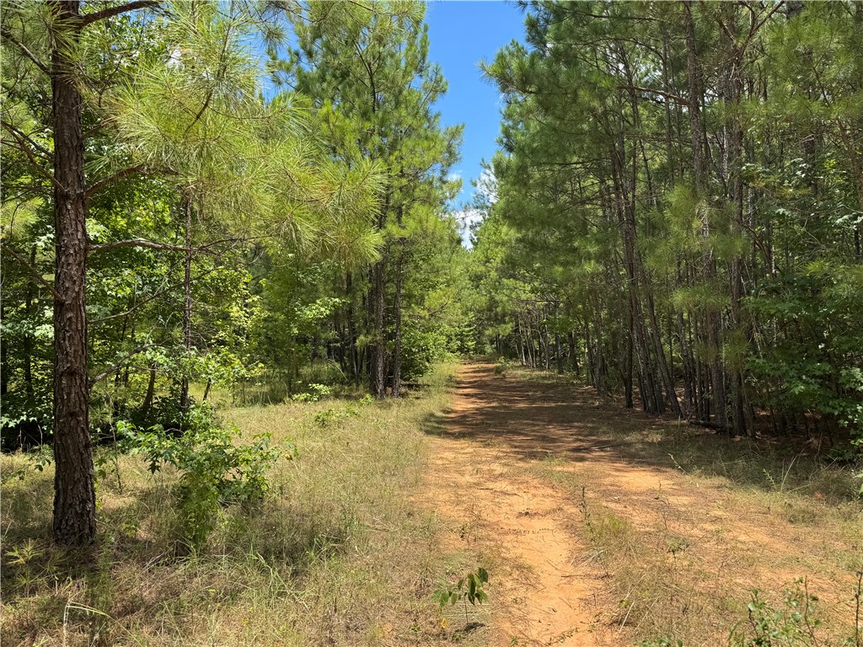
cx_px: 432
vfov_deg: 56.8
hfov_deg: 71.6
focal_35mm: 24
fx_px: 598
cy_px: 324
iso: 80
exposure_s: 1/1524
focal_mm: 6.76
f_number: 1.78
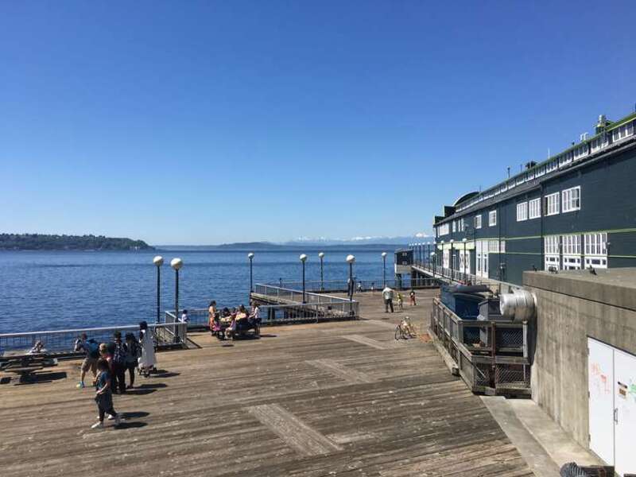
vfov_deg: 48.2
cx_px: 318
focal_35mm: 29
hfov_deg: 61.7
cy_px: 238
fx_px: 533
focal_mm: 4.15
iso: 25
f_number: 2.2
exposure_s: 1/1709
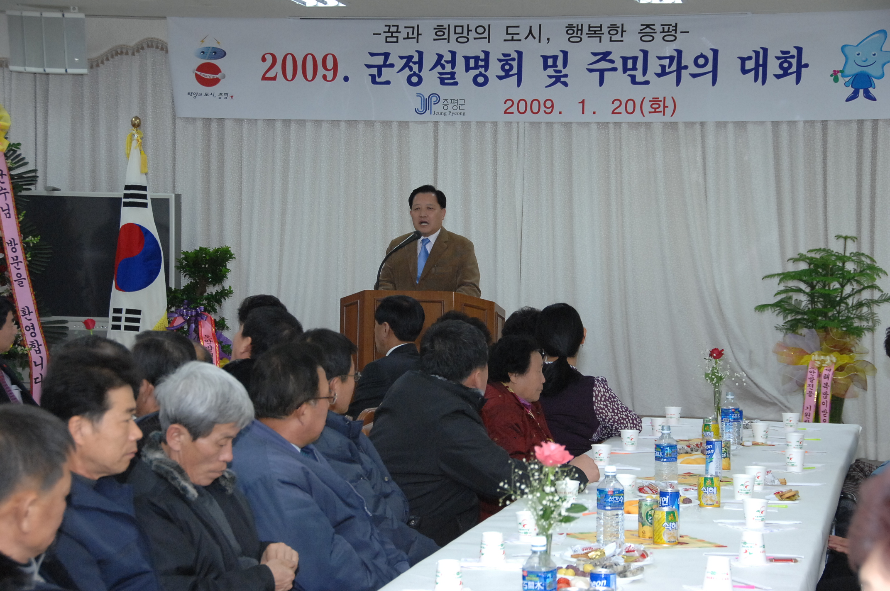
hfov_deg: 22.6
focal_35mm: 90
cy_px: 296
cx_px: 445
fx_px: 2222
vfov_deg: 15.2
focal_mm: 60
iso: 800
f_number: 6.7
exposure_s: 1/60
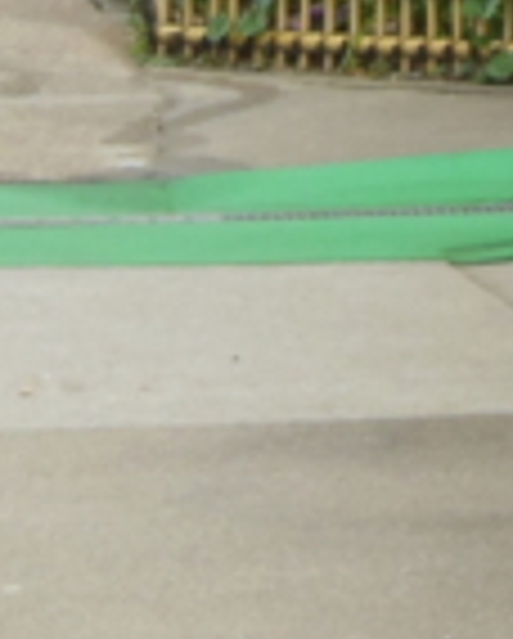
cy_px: -194
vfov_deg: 7.0
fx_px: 5208
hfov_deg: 5.5
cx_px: 958
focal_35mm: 275
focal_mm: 8.9
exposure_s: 1/80
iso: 125
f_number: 4
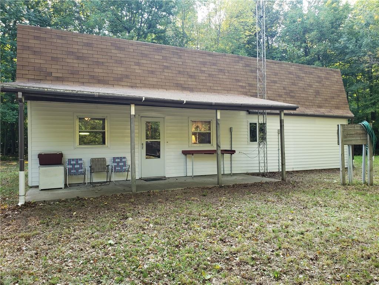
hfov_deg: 67.3
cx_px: 190
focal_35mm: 26
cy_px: 142
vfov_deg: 53.1
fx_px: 285
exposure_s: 1/60
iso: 64
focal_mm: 4.3
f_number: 2.4
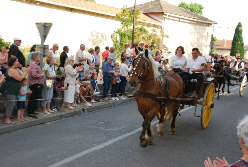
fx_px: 321
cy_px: 84
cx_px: 124
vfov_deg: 29.1
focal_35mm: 46
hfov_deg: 42.2
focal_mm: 31
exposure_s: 1/160
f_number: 4.2
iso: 100
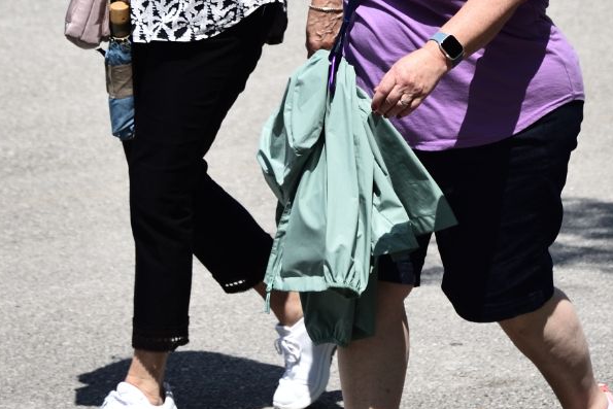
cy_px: -219
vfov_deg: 4.6
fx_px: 5041
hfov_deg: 7.0
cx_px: 468
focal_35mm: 296
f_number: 4
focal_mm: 86
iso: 280
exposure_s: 1/4000
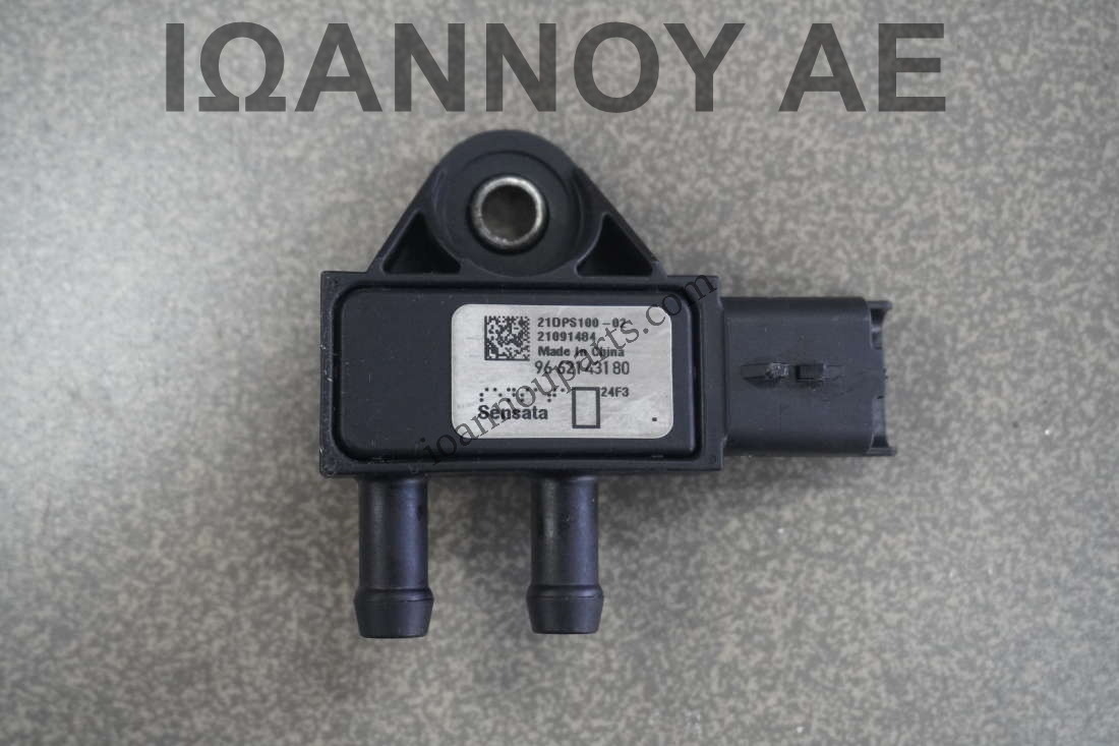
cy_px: 373
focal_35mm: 48
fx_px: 1492
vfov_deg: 28.1
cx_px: 560
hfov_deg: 41.1
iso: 2000
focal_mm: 32
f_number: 5
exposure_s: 1/60
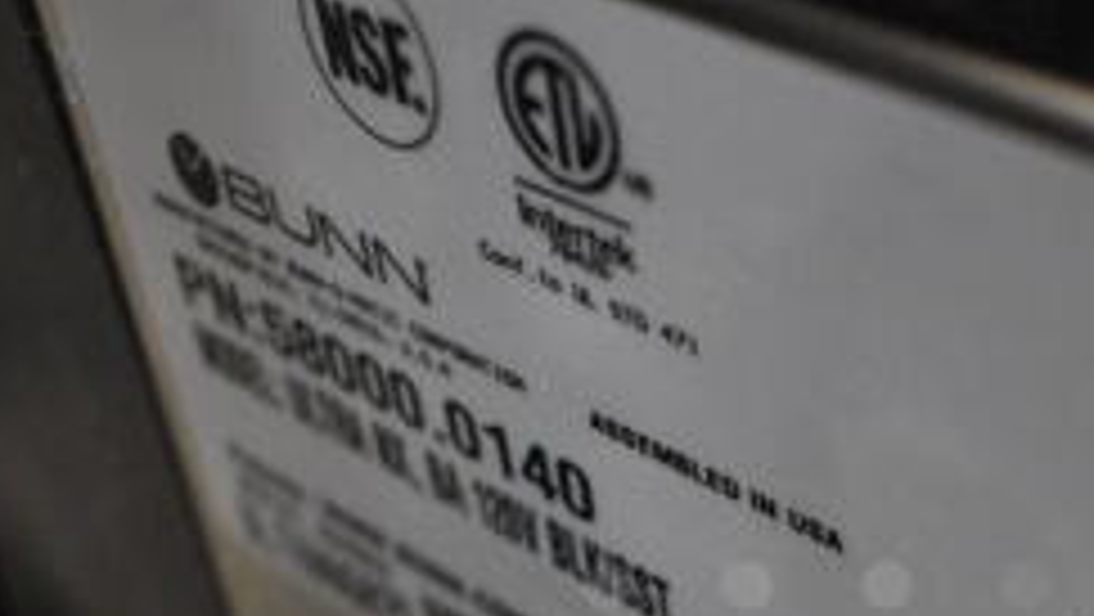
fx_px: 2061
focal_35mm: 71
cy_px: 769
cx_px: 887
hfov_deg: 29.0
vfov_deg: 16.2
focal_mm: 18
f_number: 3.5
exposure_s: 1/30
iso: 3200
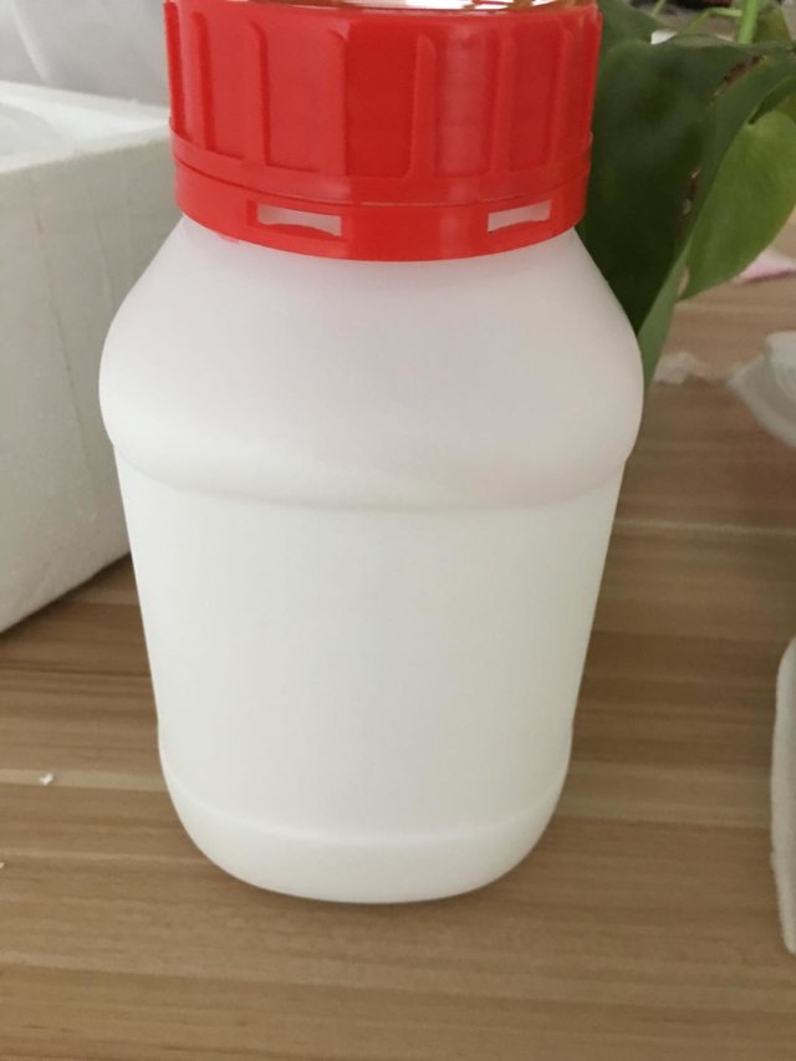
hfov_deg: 48.2
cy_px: 530
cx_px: 398
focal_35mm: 29
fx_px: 889
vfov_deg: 61.7
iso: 100
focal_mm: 4.15
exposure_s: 1/8
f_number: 2.2
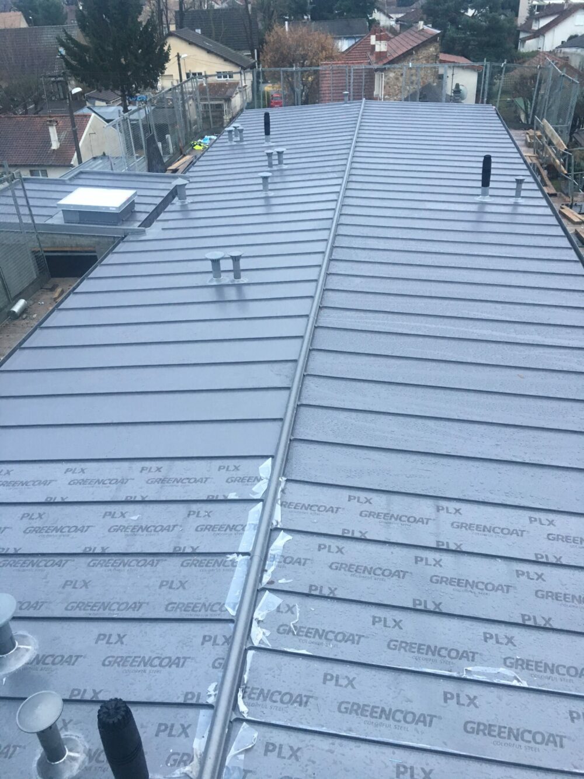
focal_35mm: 29
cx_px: 292
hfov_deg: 48.2
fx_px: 652
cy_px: 390
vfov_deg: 61.7
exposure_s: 1/33
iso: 64
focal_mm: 4.15
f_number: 2.2
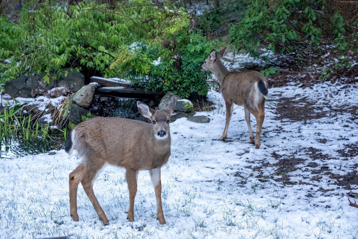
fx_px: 994
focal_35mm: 100
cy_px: 120
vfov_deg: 13.7
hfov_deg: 20.4
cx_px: 179
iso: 6400
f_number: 9
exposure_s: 1/250
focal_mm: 100
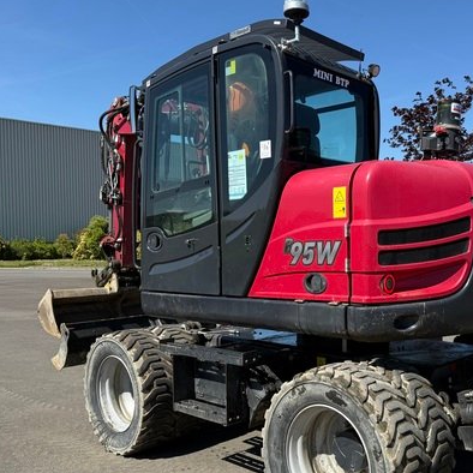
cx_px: 366
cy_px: 269
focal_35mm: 35
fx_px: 541
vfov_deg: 47.1
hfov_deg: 45.3
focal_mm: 6.76
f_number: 1.78
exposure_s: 1/3584
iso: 80
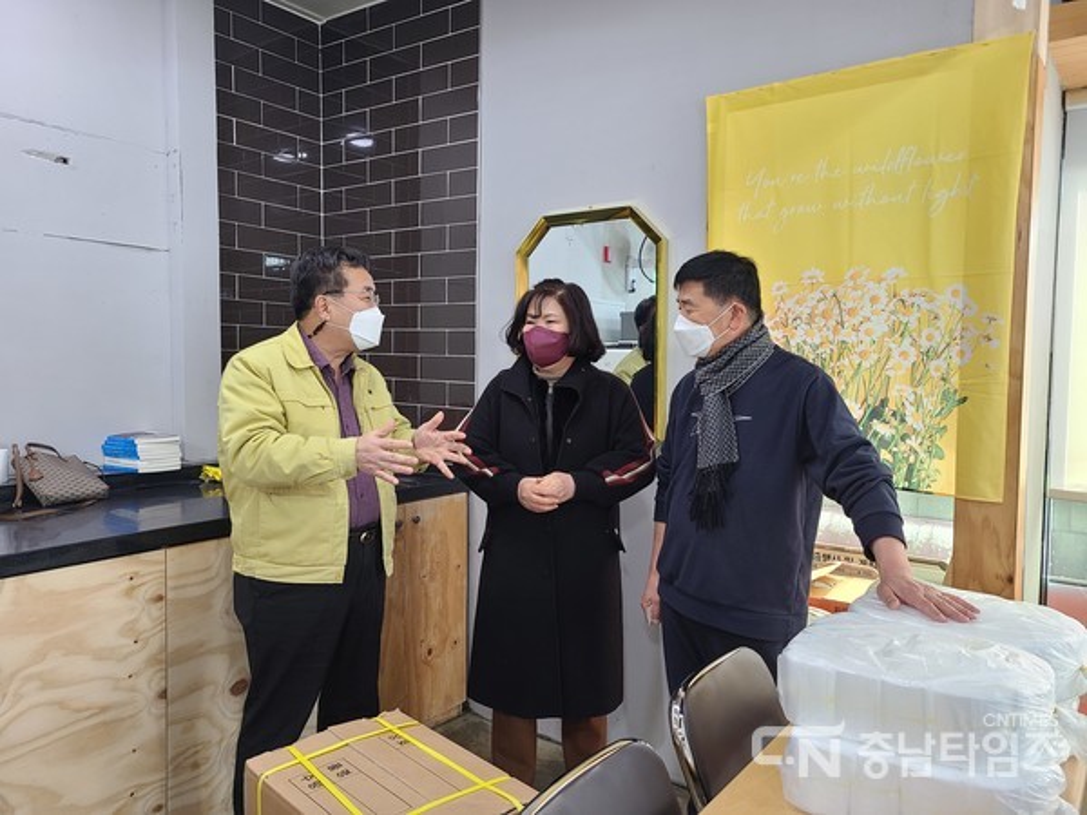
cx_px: 544
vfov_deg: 53.1
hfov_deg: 67.3
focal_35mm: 26
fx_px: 816
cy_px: 408
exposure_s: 1/60
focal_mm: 5.4
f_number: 1.8
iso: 200
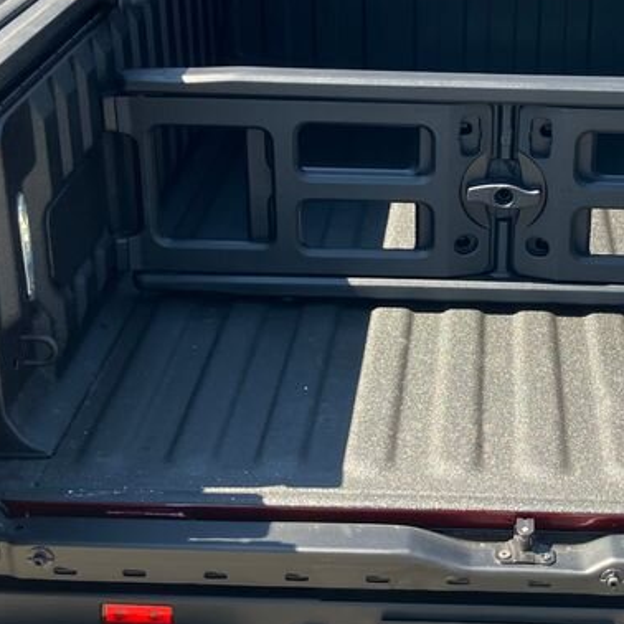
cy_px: 238
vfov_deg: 25.7
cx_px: 494
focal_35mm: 67
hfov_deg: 25.3
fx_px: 1366
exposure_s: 1/252
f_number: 1.8
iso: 32
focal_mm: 3.99
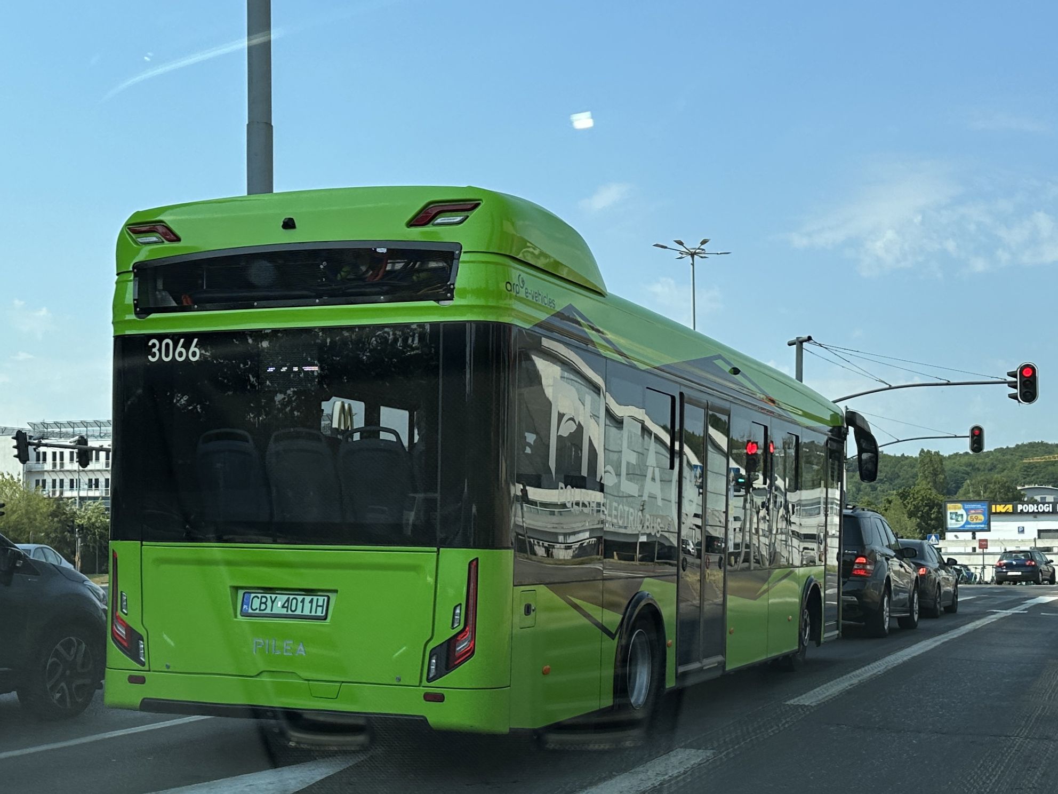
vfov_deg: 56.8
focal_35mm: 24
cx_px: 529
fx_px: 734
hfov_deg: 71.6
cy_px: 397
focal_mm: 6.86
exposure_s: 1/3861
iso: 80
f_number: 1.78
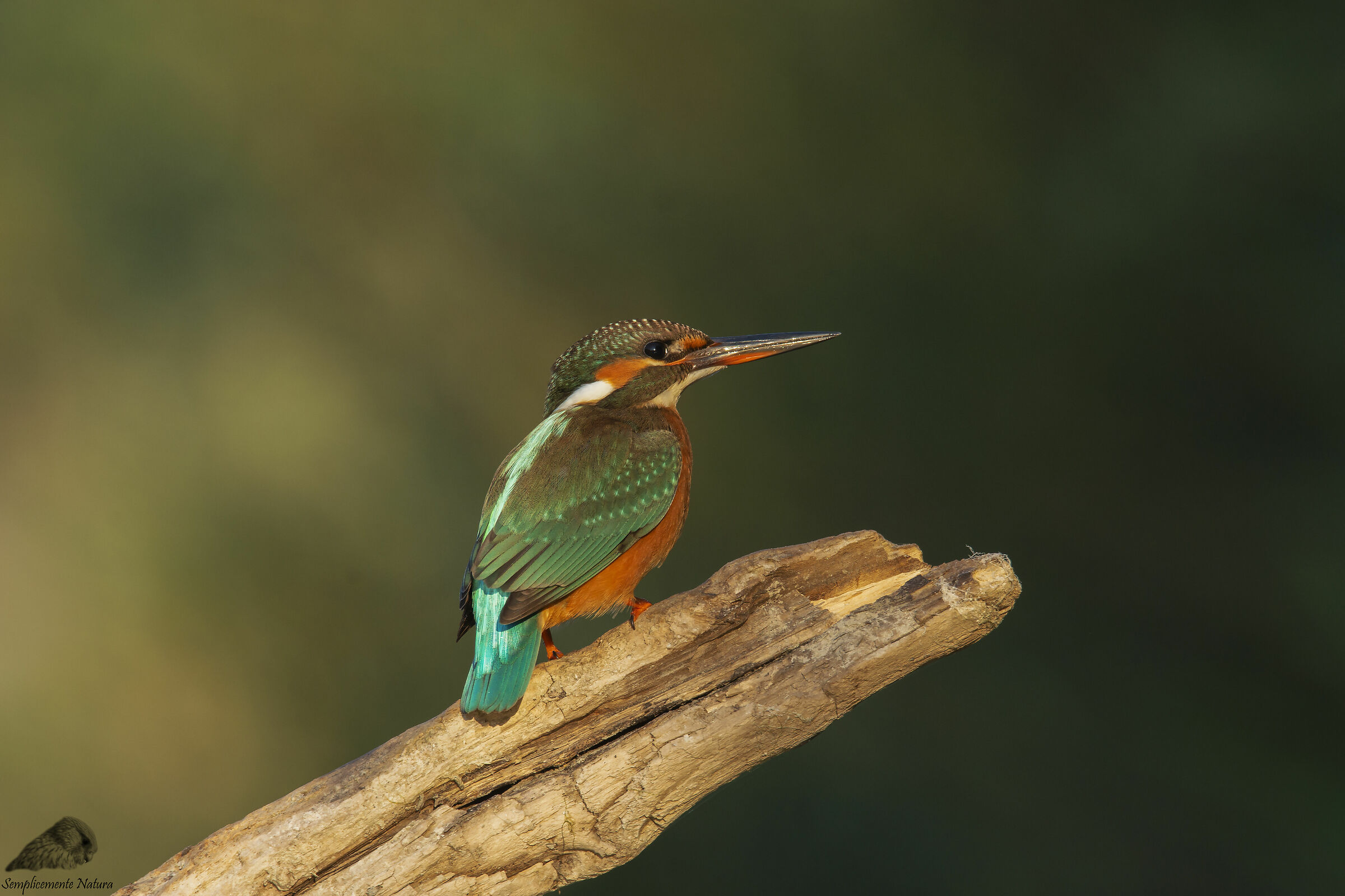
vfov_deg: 1.5
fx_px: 33622
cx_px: 672
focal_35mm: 900
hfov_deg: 2.3
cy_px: 448
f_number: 8
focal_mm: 600
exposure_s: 1/250
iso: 250
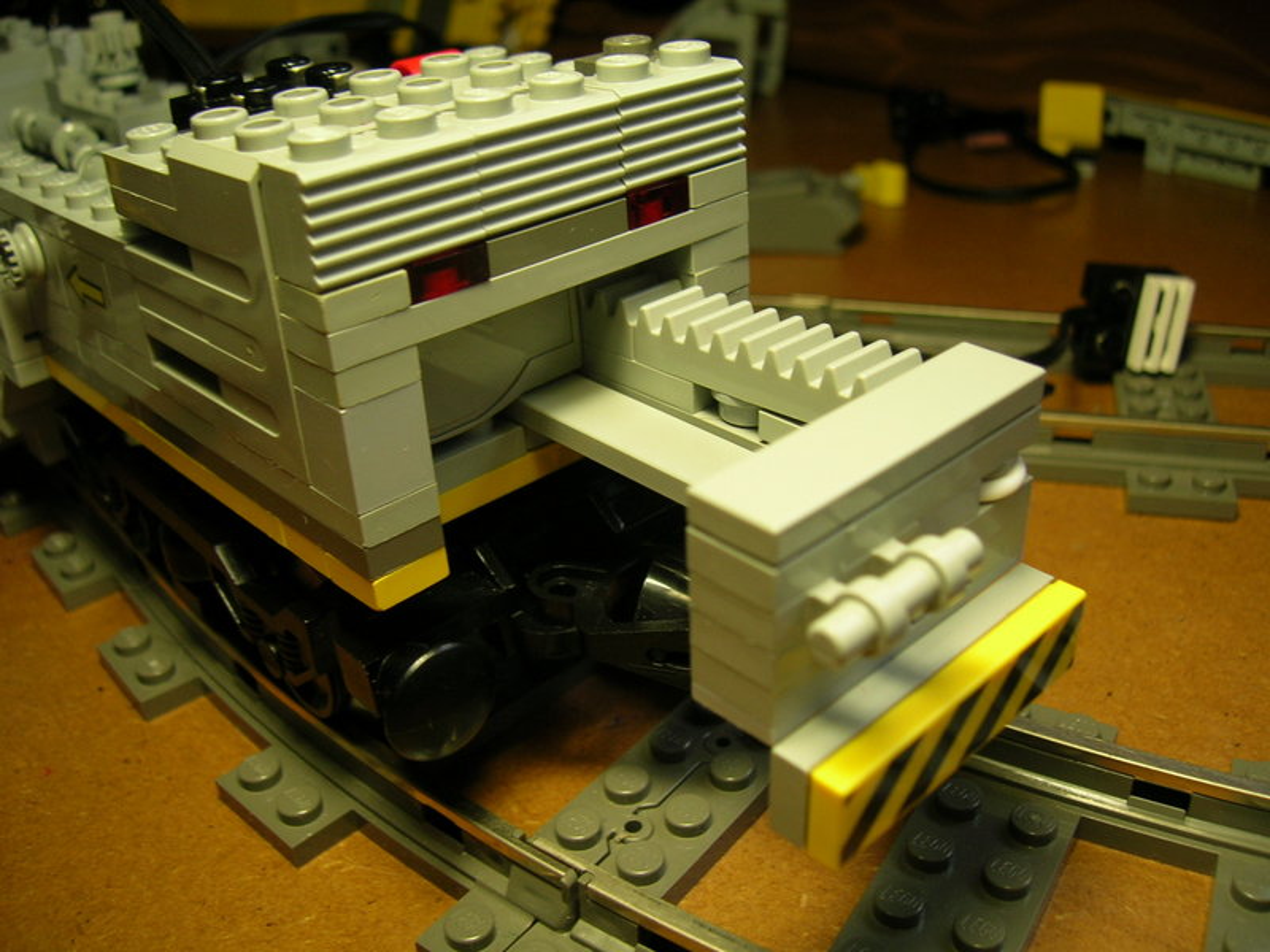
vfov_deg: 41.8
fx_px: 1247
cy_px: 476
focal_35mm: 34
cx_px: 635
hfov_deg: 54.0
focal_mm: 5.7
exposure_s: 1/34.7
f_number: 2.9
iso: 50
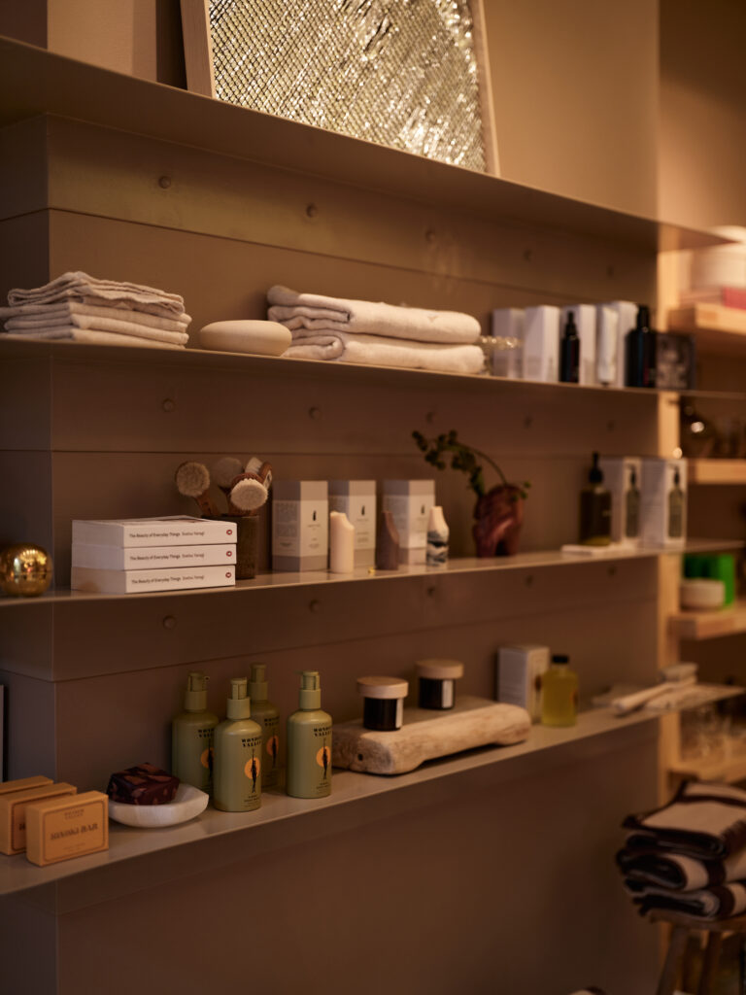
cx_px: 373
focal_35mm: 44
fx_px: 1264
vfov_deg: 42.9
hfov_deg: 32.9
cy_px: 498
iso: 640
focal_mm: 55
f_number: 1.7
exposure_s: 1/80
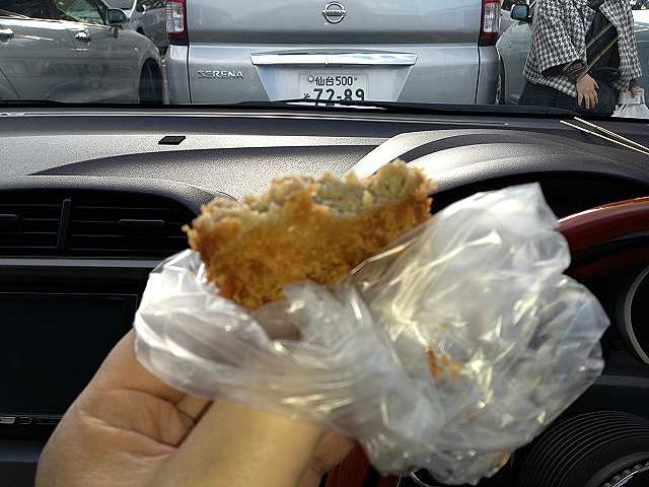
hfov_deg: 55.4
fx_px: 619
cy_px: 244
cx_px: 324
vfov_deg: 42.9
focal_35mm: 33
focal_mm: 4.13
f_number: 2.4
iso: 50
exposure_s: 1/217
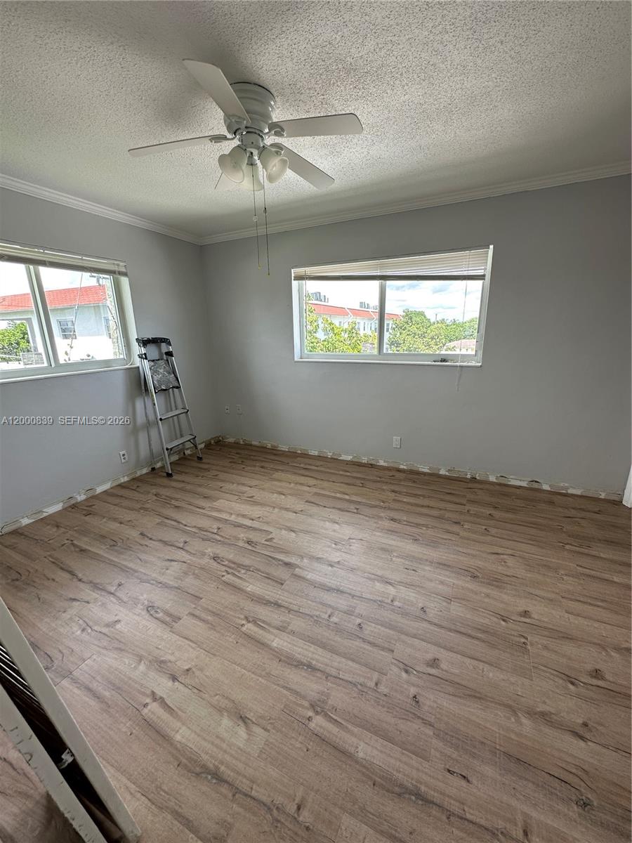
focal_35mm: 14
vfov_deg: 102.1
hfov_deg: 85.7
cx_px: 316
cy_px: 422
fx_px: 341
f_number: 2.2
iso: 40
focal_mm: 2.22
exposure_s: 1/165
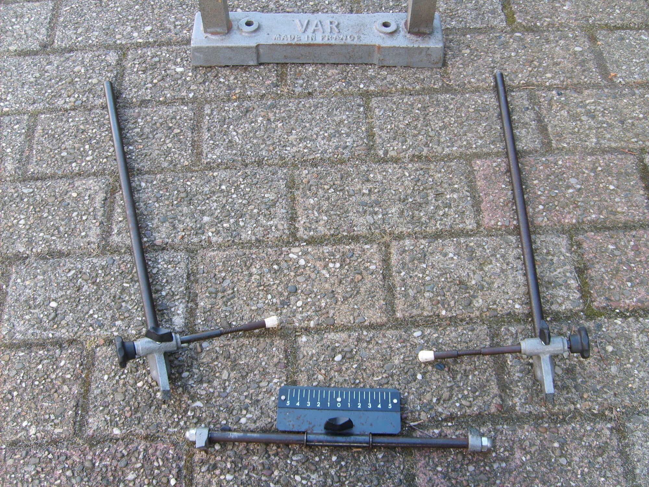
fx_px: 656
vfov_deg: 40.7
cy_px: 244
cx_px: 324
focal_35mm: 35
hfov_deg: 52.6
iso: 50
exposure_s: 1/60
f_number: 2.8
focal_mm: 5.8
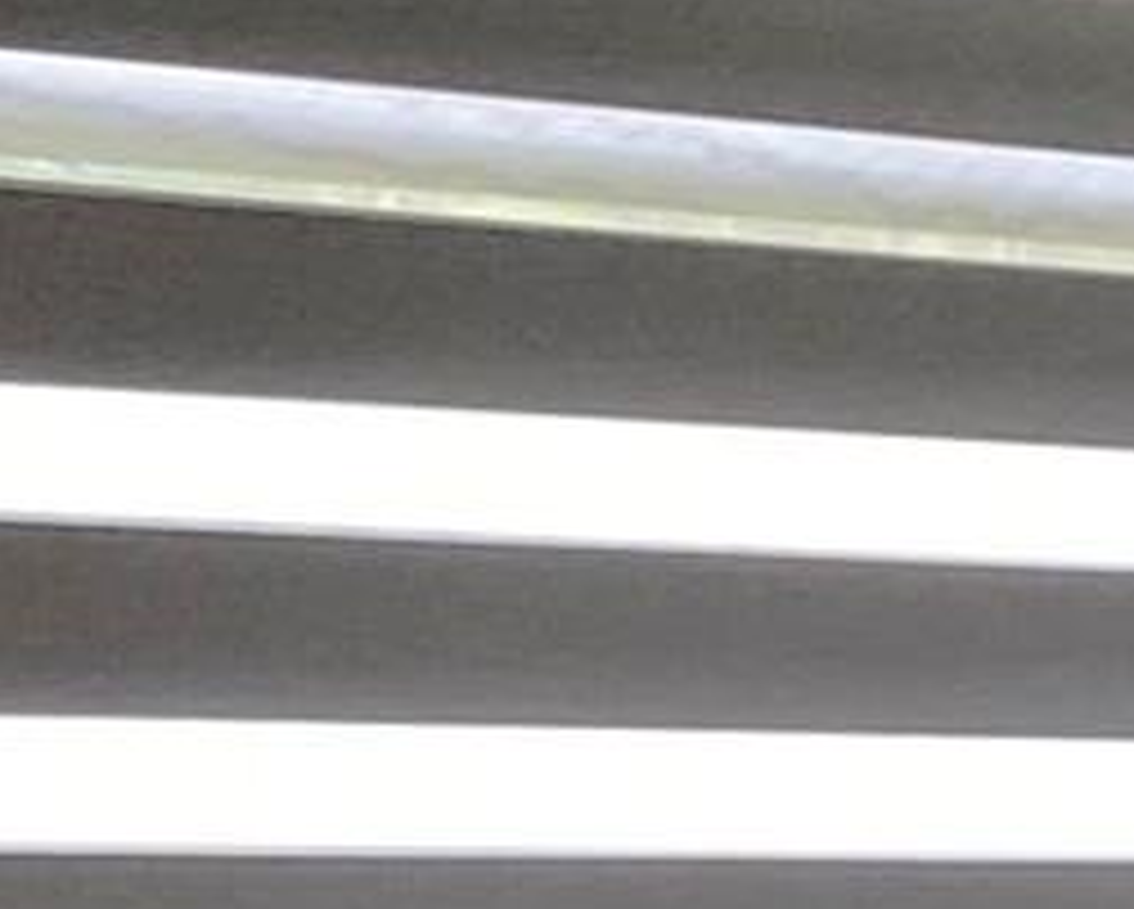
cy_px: 1400
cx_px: 3798
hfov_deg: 7.7
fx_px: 6919
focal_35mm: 206
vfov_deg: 7.4
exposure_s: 1/120
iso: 100
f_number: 1.8
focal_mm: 4.25
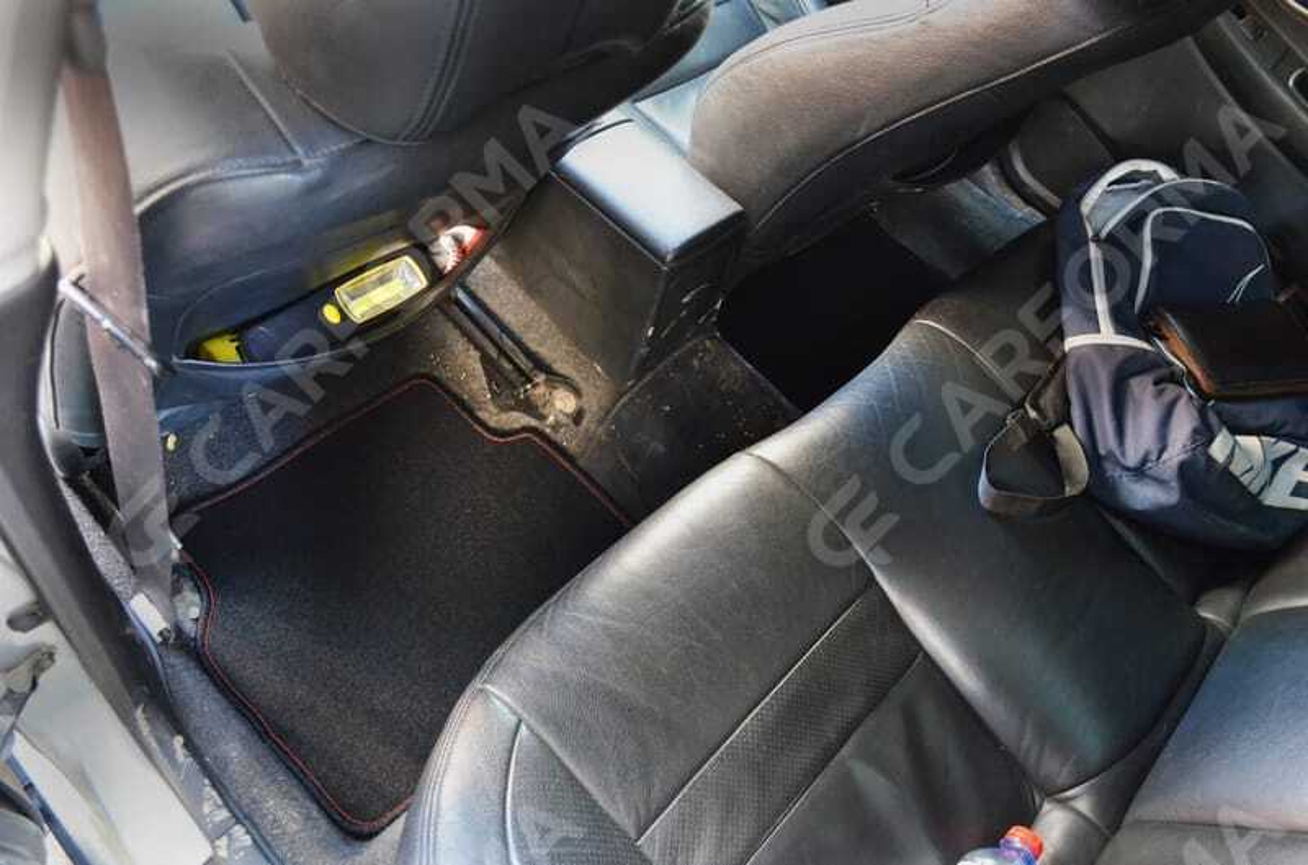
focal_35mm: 27
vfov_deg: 47.7
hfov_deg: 67.5
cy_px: 432
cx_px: 654
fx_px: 978
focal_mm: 18
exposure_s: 1/30
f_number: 3.5
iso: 2800
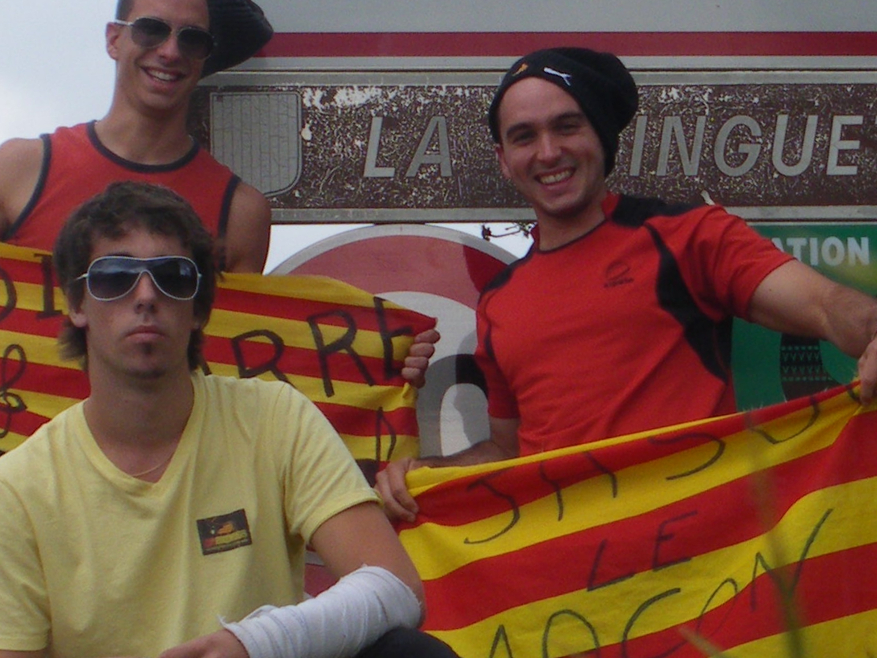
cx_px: 516
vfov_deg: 16.6
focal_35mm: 89
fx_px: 2255
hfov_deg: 22.0
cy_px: 381
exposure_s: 1/100
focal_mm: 7.5
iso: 64
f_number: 4
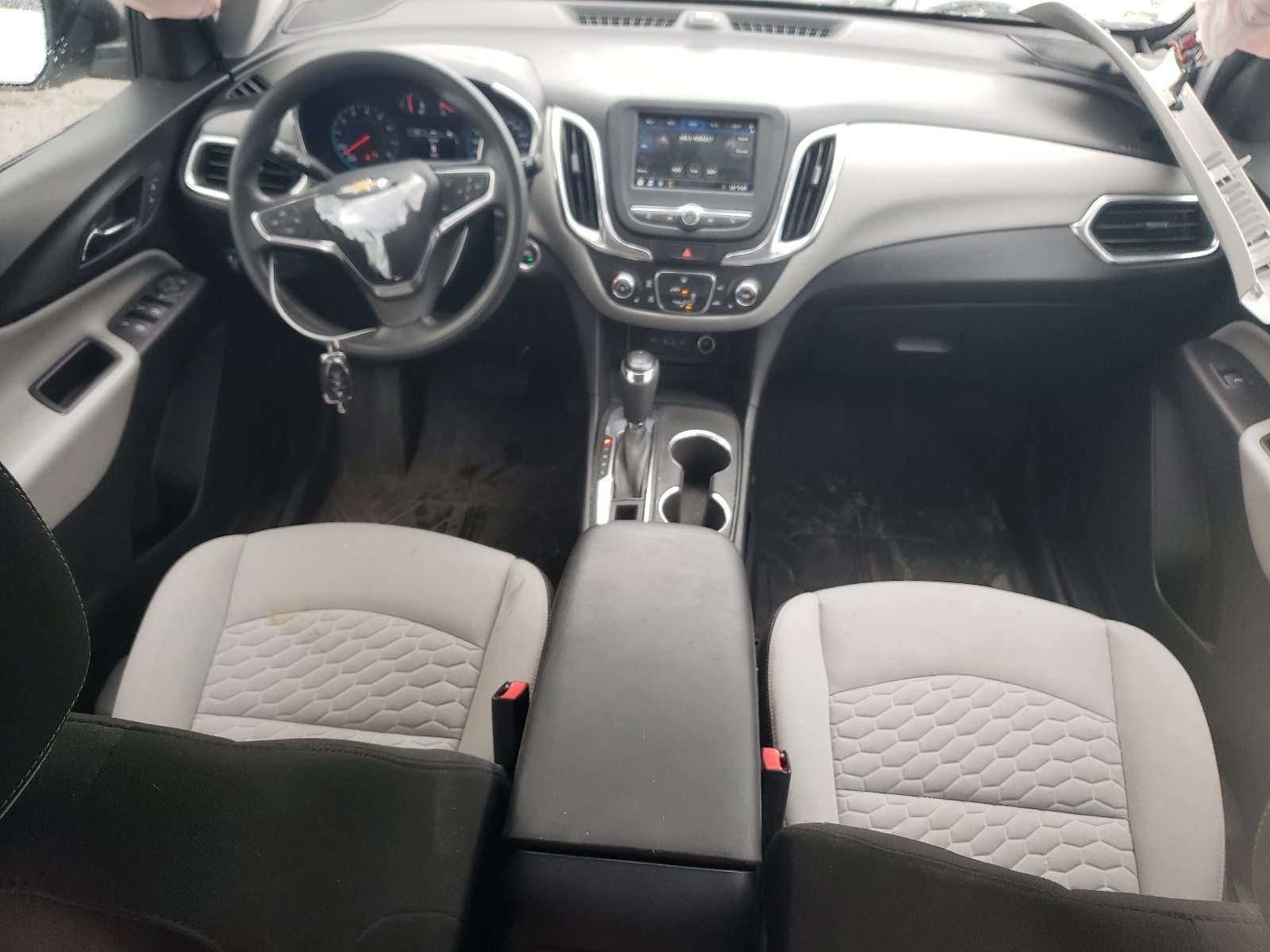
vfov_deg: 53.1
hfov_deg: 67.3
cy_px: 476
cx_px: 635
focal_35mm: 26
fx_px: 954
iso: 73
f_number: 1.5
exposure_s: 1/120
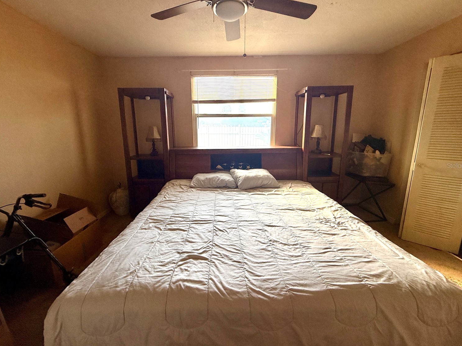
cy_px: 165
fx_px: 200
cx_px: 229
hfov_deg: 98.2
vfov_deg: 81.7
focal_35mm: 15
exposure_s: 1/120
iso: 80
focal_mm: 2.22
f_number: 2.2
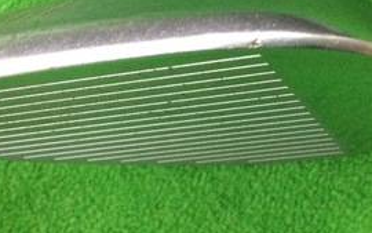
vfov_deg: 16.5
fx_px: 791
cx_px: 207
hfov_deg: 26.4
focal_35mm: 78
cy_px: 18
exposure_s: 1/30
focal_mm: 3.3
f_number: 2.4
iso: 200
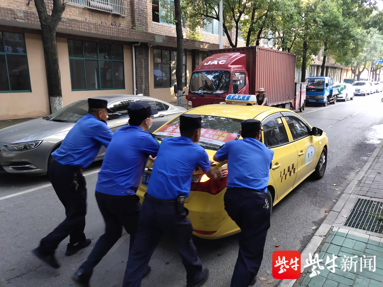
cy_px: 144
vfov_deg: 46.8
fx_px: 332
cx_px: 192
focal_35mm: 30
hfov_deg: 60.0
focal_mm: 4.35
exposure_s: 1/100
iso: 159
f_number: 1.8
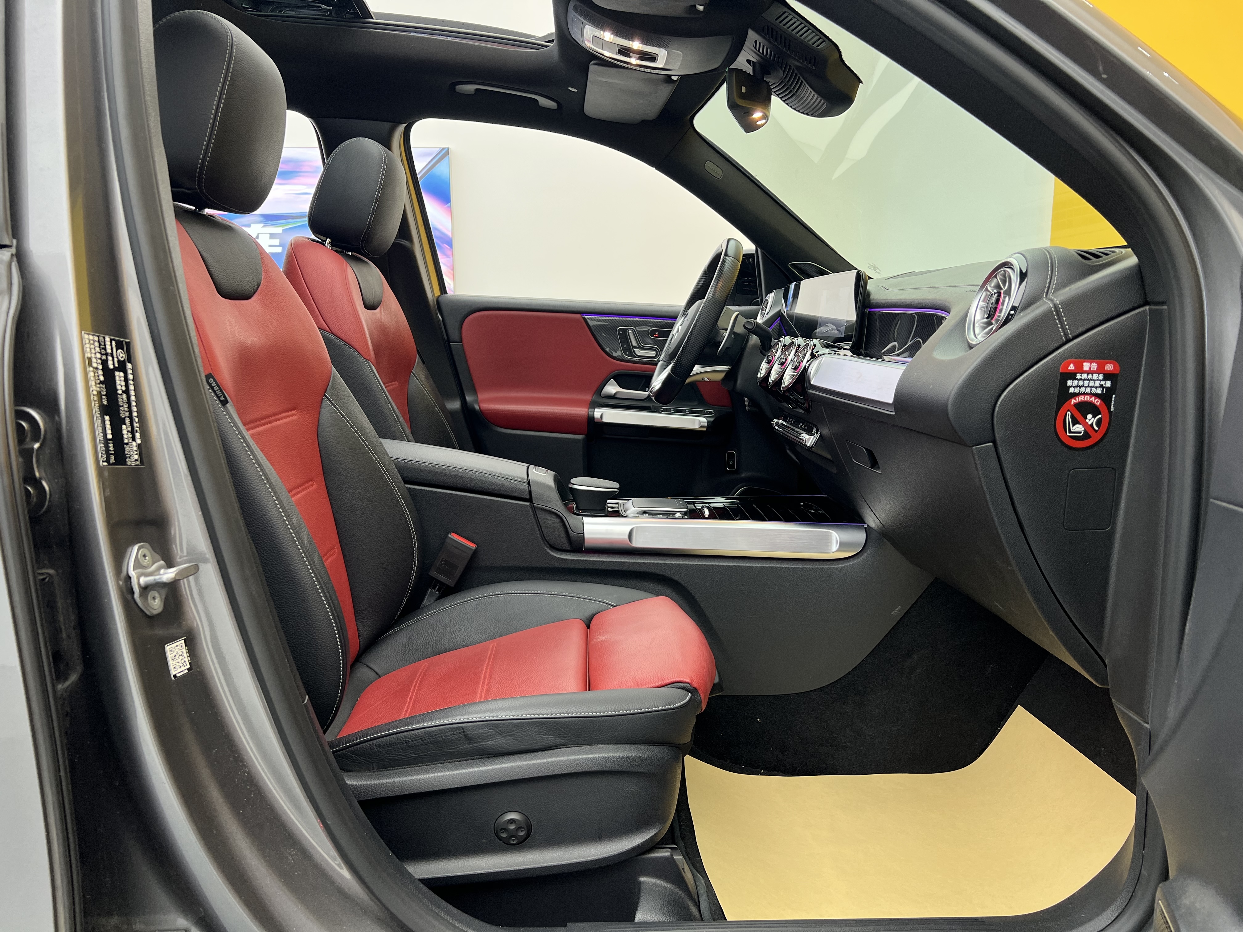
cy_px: 466
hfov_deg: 67.3
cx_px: 622
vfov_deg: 53.1
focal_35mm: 26
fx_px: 934
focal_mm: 5.7
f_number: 1.5
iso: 80
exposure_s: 1/100
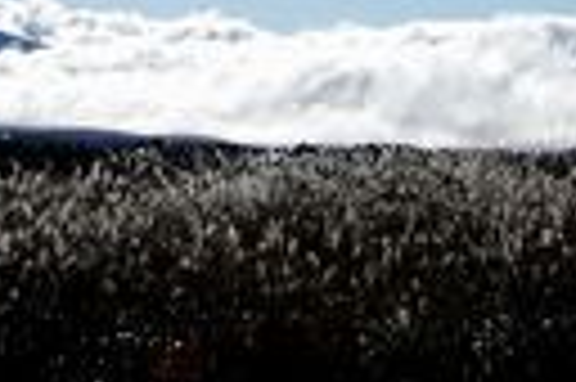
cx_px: 130
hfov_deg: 17.1
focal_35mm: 119
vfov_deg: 10.6
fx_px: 1907
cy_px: -366
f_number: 22
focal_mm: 17
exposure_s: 1/350
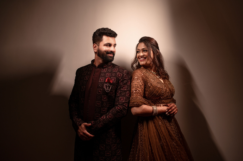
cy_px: 80
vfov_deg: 37.8
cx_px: 122
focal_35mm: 35
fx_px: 236
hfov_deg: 54.5
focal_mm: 35
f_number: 2.2
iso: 160
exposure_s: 1/200
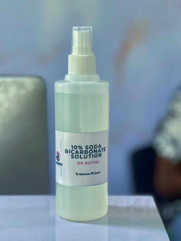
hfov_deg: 22.9
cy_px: 120
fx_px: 446
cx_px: 90
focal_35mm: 64
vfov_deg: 30.3
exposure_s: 1/121
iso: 125
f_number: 2.2
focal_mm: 7.5
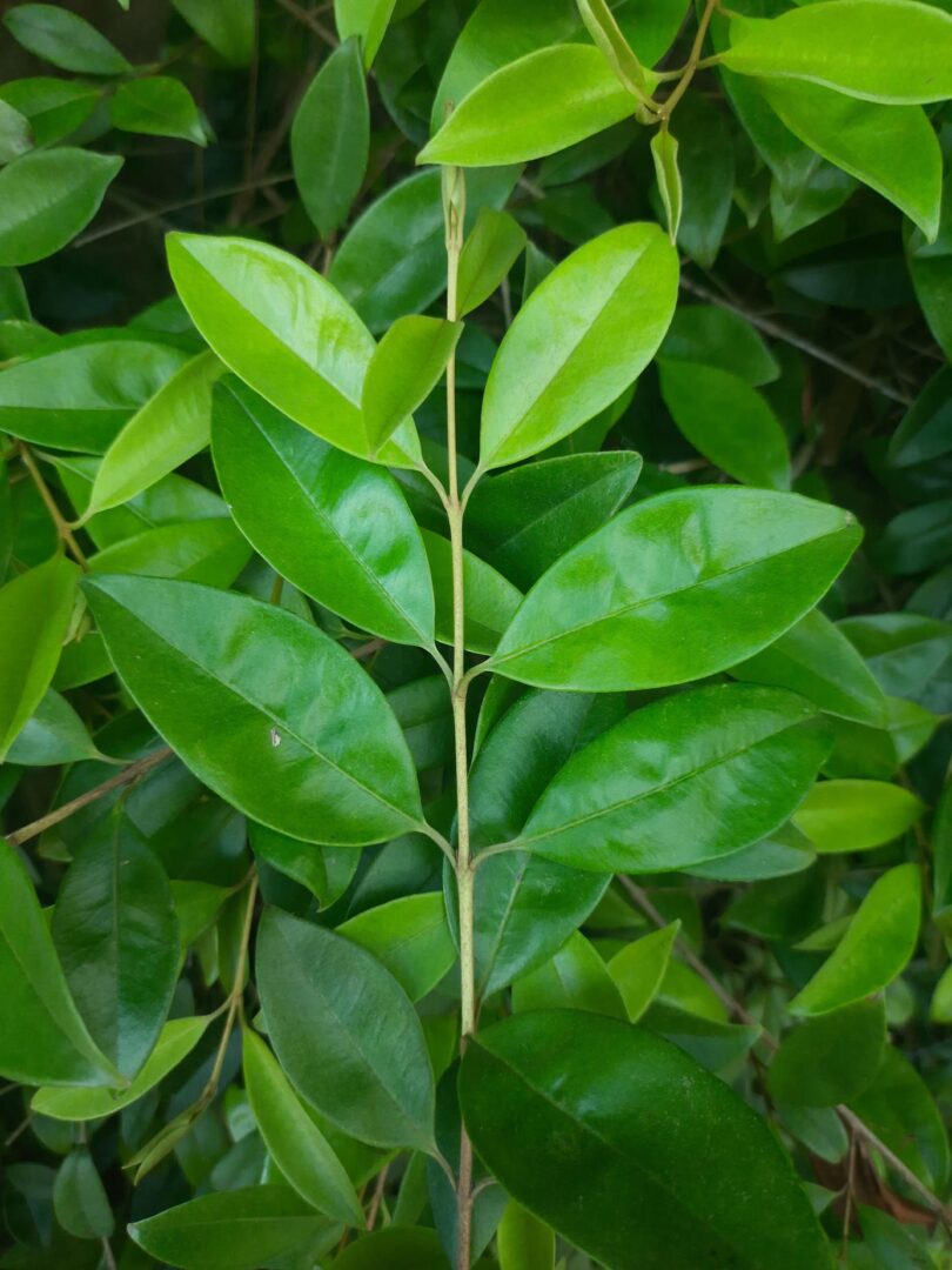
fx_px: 880
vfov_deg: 71.6
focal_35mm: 24
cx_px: 476
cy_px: 635
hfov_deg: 56.8
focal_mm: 5.23
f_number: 1.8
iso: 64
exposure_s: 1/60
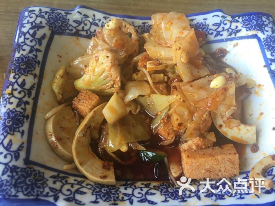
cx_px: 138
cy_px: 103
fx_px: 230
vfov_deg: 48.2
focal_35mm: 29
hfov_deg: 61.7
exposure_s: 1/33
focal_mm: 4.15
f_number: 2.2
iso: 32
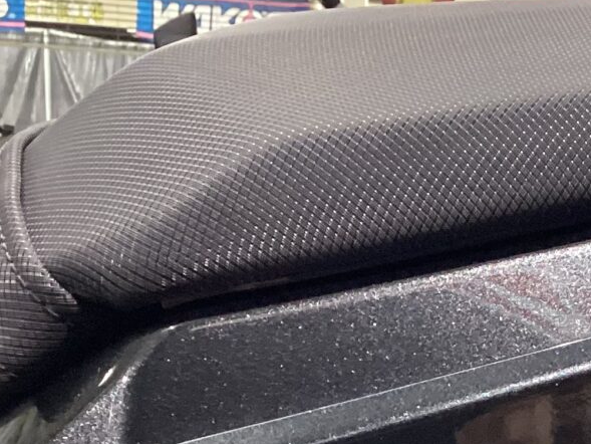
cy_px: 586
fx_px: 1725
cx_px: 578
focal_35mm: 101
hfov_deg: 19.0
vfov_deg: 14.0
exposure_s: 1/40
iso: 250
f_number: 2.4
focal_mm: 3.3
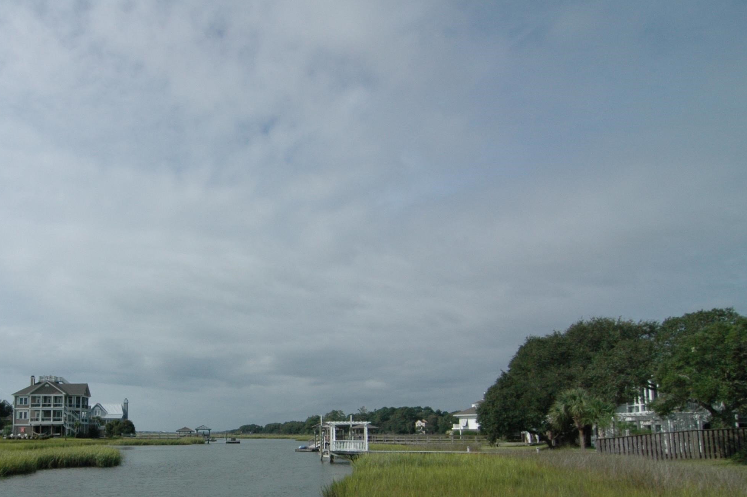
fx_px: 547
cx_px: 190
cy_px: 379
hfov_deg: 64.7
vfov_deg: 46.9
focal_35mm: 26
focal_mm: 11.5
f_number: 13
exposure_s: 1/640
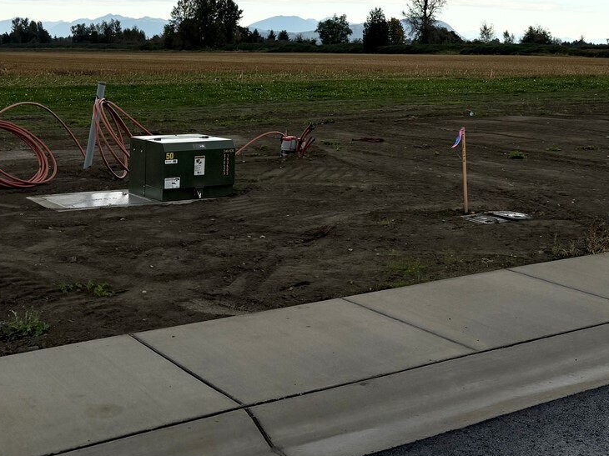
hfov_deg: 33.4
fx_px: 1002
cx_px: 420
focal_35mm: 57
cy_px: -8
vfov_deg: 24.4
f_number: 1.6
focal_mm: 5.96
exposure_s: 1/1953
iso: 50
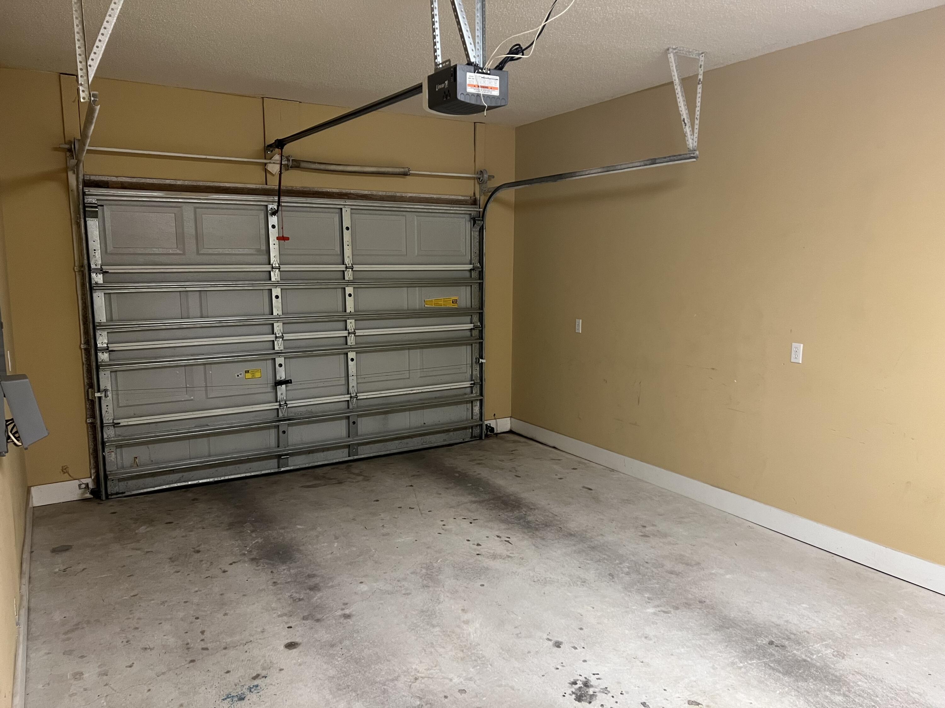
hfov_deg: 67.3
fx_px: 710
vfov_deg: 53.1
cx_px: 472
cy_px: 354
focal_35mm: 26
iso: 320
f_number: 1.5
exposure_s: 1/60
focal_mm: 5.7
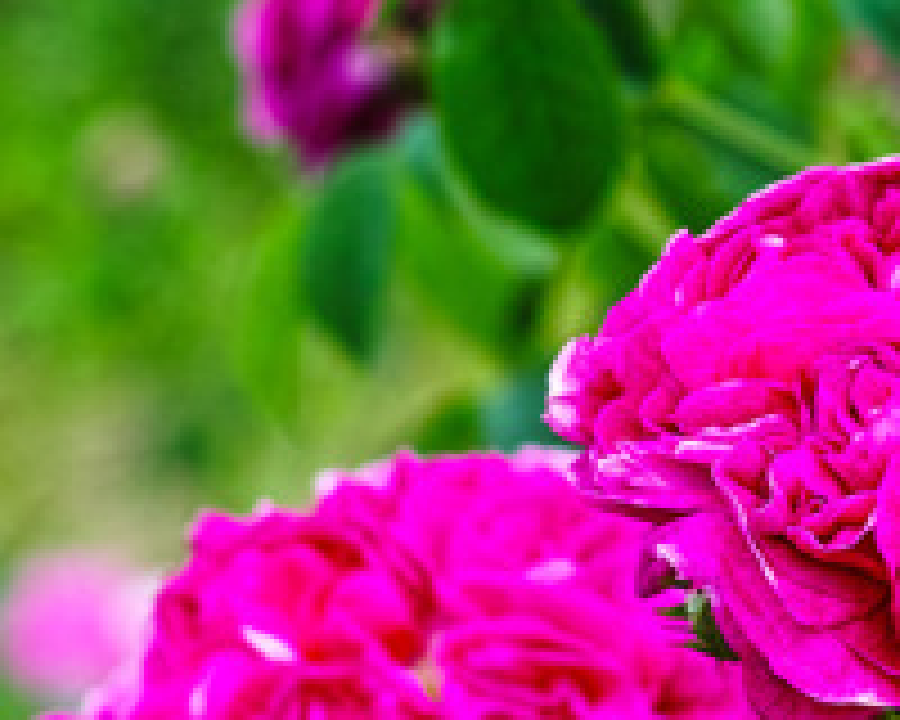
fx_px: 9616
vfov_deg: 4.3
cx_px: 864
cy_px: 436
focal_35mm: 361
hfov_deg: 5.3
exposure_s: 1/500
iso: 200
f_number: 3.5
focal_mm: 50
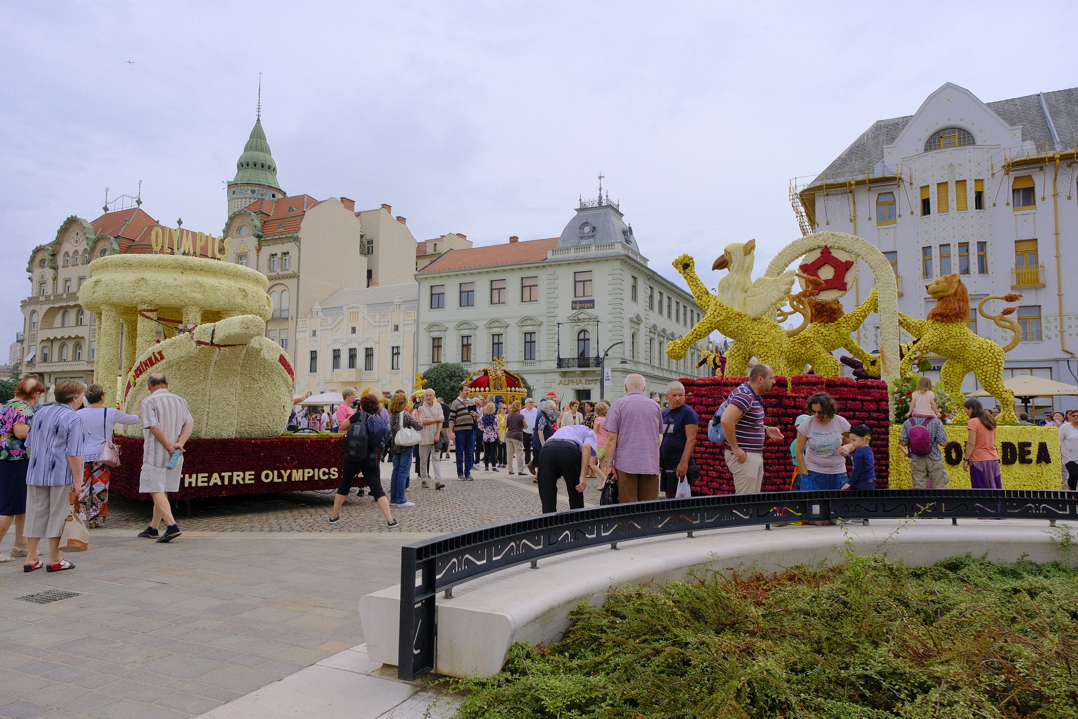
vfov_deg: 53.1
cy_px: 360
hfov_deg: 73.7
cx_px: 539
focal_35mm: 24
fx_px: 719
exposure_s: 1/1300
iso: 640
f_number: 5.6
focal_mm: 16
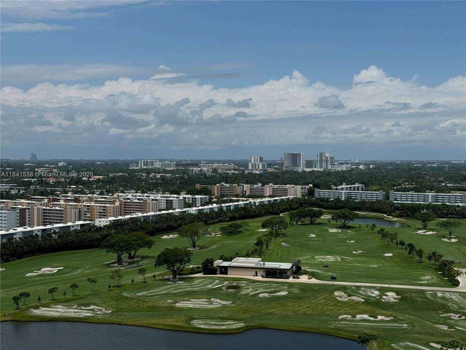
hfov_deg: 39.7
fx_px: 646
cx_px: 233
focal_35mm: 48
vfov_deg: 30.3
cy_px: 175
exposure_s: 1/10417
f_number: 1.78
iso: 64
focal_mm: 6.76
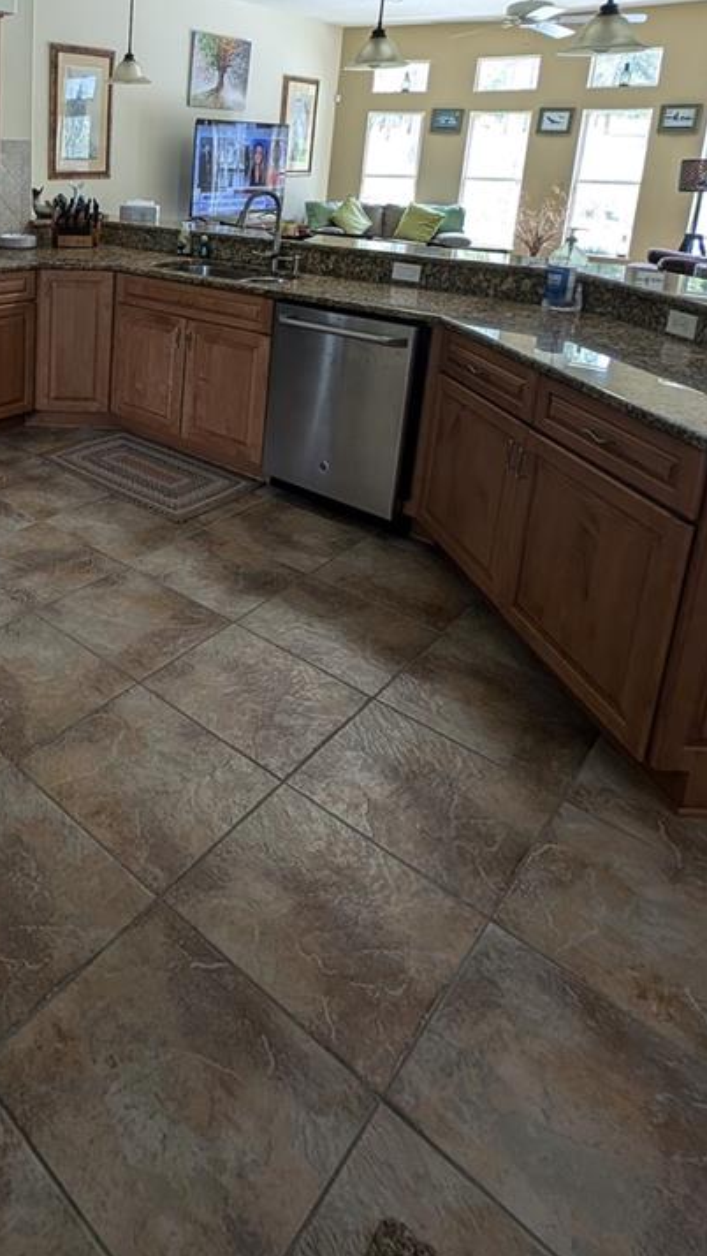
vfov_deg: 75.5
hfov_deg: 45.5
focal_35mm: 22
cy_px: 320
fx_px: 733
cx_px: 43
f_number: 1.95
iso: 46
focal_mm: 2.23
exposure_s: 1/23.8
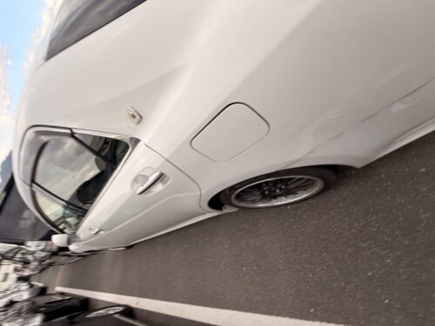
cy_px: 163
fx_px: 176
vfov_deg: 85.7
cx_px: 218
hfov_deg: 102.1
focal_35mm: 14
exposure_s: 1/142
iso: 40
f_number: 2.2
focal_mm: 2.22
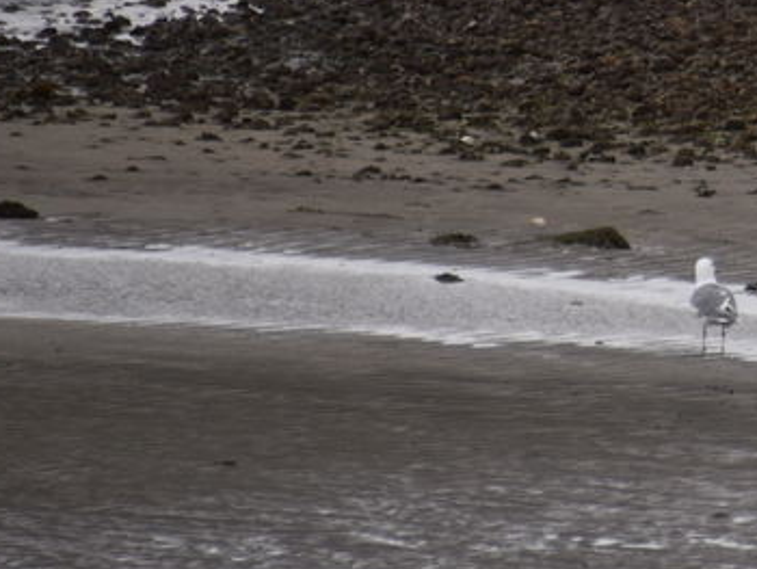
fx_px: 23087
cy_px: 28
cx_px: 1148
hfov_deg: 1.9
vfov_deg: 1.4
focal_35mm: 1055
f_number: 5.6
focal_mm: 300
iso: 250
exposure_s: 1/640
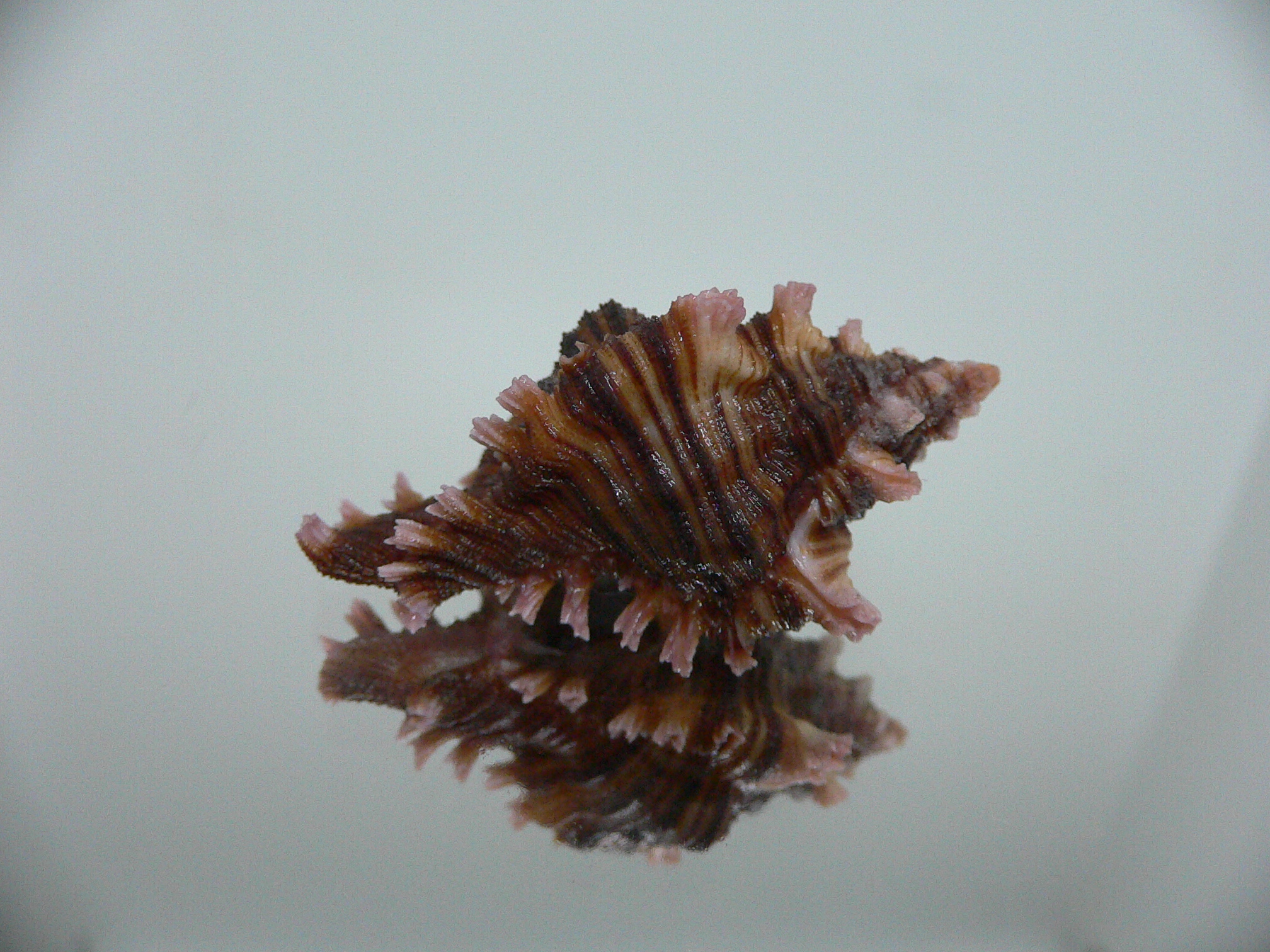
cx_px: 635
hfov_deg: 52.6
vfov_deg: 40.7
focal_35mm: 35
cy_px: 476
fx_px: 1284
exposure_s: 1/50
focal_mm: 4.6
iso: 200
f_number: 2.8
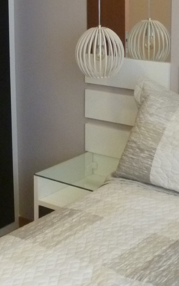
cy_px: 70
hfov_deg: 16.3
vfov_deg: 25.5
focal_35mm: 80
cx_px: 99
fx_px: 624
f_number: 3.1
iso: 400
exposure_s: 1/60
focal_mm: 5
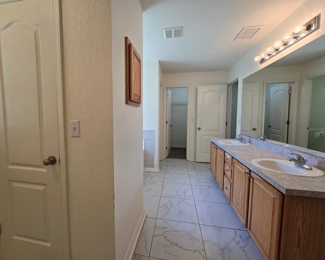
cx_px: 148
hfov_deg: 100.4
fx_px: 135
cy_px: 129
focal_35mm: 14
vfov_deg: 88.0
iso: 64
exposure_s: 1/60
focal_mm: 2.2
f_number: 2.2
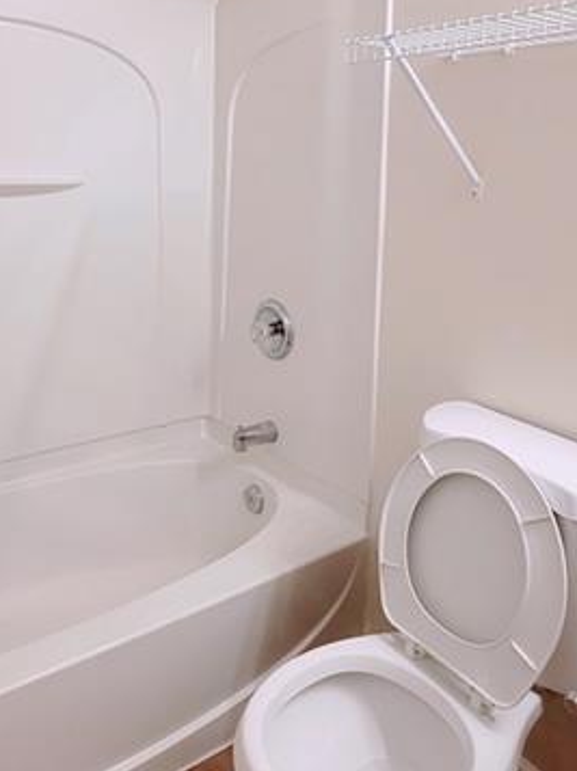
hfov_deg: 49.0
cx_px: 201
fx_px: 623
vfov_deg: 60.9
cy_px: 220
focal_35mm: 28
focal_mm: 2.2
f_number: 2.2
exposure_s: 1/60
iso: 100
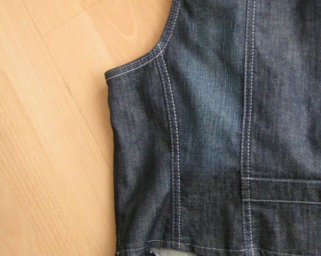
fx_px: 722
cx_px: 321
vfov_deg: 20.1
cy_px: 95
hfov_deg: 24.0
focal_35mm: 76
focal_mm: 5.8
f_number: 2.8
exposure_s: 1/13
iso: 200
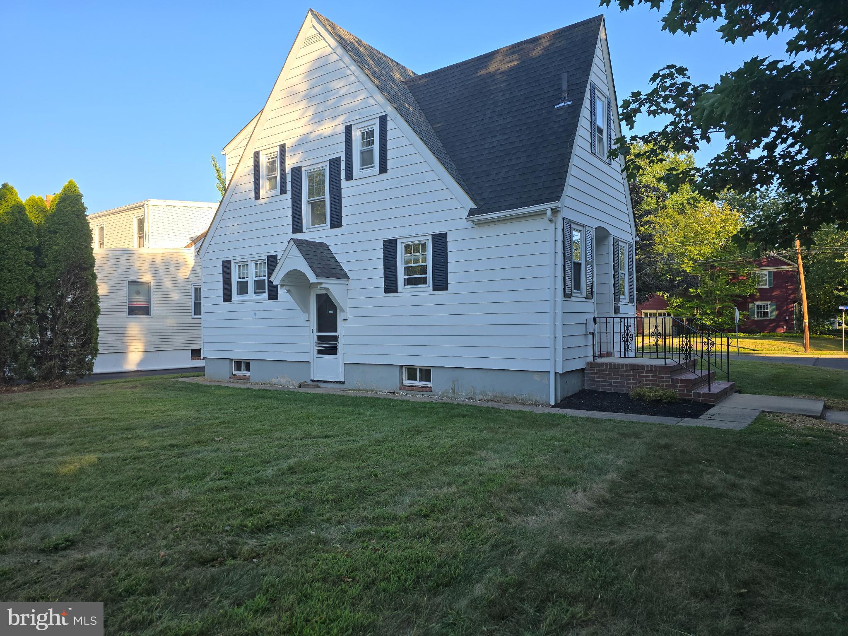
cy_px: 318
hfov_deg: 73.9
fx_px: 563
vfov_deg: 58.9
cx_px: 424
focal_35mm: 23
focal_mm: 6.3
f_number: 1.7
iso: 12
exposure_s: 1/264
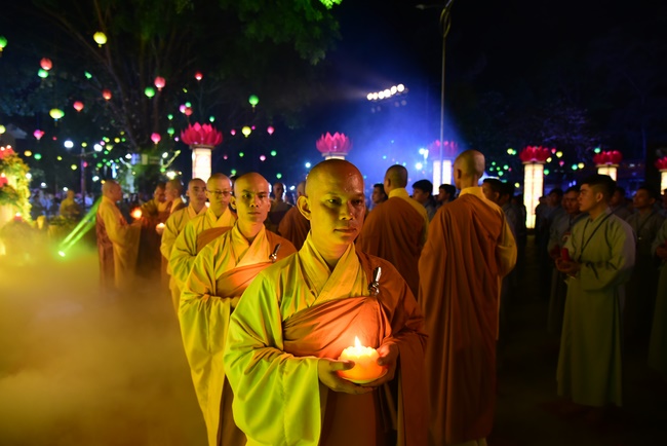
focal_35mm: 24
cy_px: 223
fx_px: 445
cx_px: 334
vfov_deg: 53.2
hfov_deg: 73.7
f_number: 4
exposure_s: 1/40
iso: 2500
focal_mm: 24
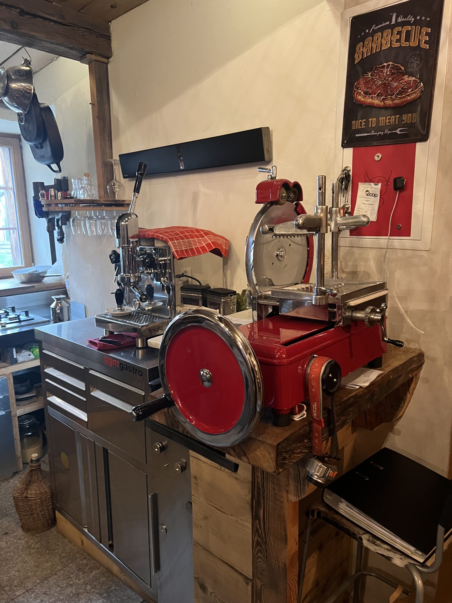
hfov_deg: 53.1
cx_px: 226
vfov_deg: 67.3
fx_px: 453
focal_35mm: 26
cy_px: 302
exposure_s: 1/34
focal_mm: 5.7
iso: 400
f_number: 1.5
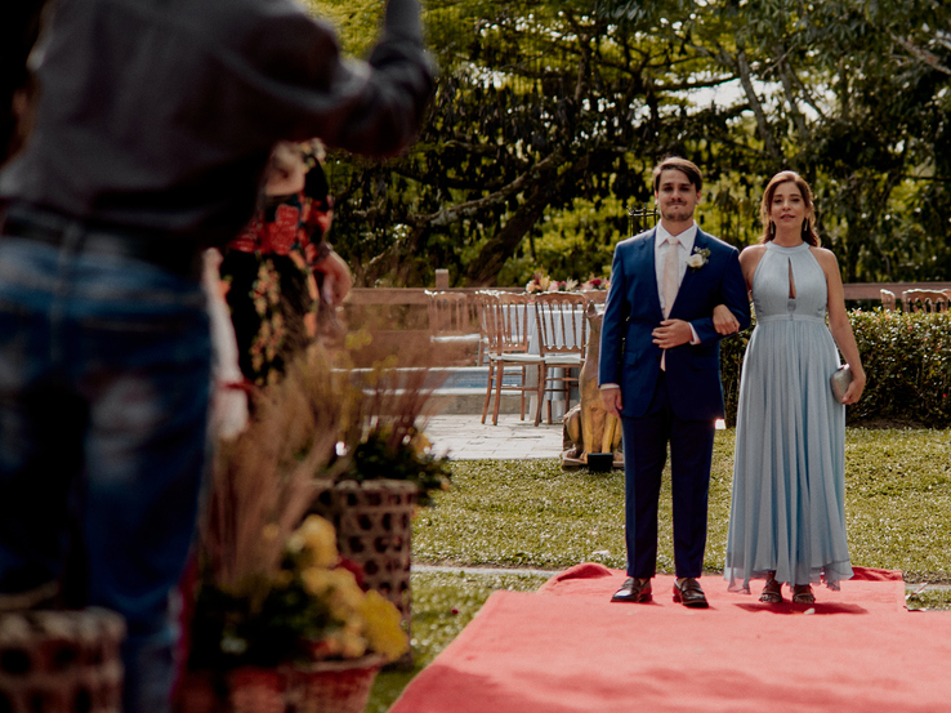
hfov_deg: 14.8
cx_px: 745
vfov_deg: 11.1
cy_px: 320
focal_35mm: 133
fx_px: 3653
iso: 100
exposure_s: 1/250
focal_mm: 85
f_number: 2.5
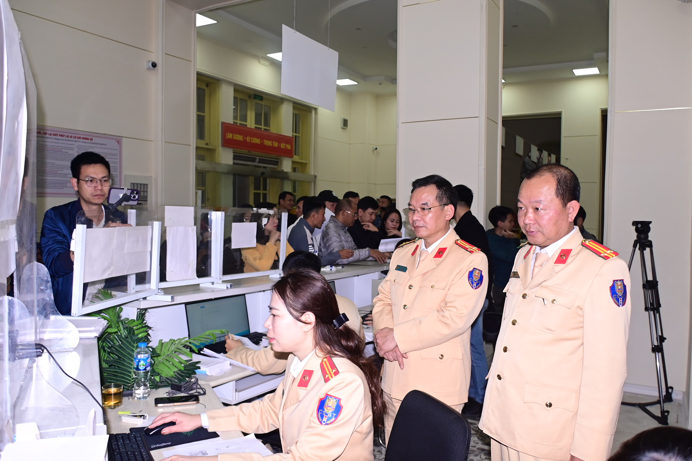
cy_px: 230
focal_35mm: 30
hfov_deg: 61.9
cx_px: 346
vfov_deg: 43.6
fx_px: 577
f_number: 3.5
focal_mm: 20
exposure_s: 1/200
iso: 500
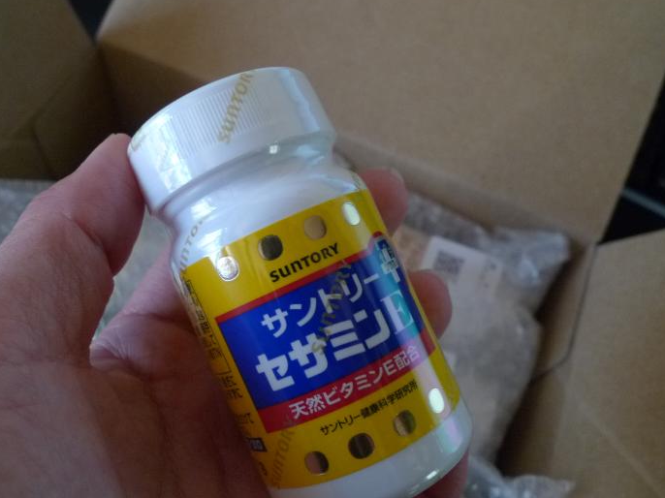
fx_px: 538
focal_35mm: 28
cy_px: 278
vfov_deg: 49.6
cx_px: 289
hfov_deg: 63.2
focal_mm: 5.1
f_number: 3.2
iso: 400
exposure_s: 1/10
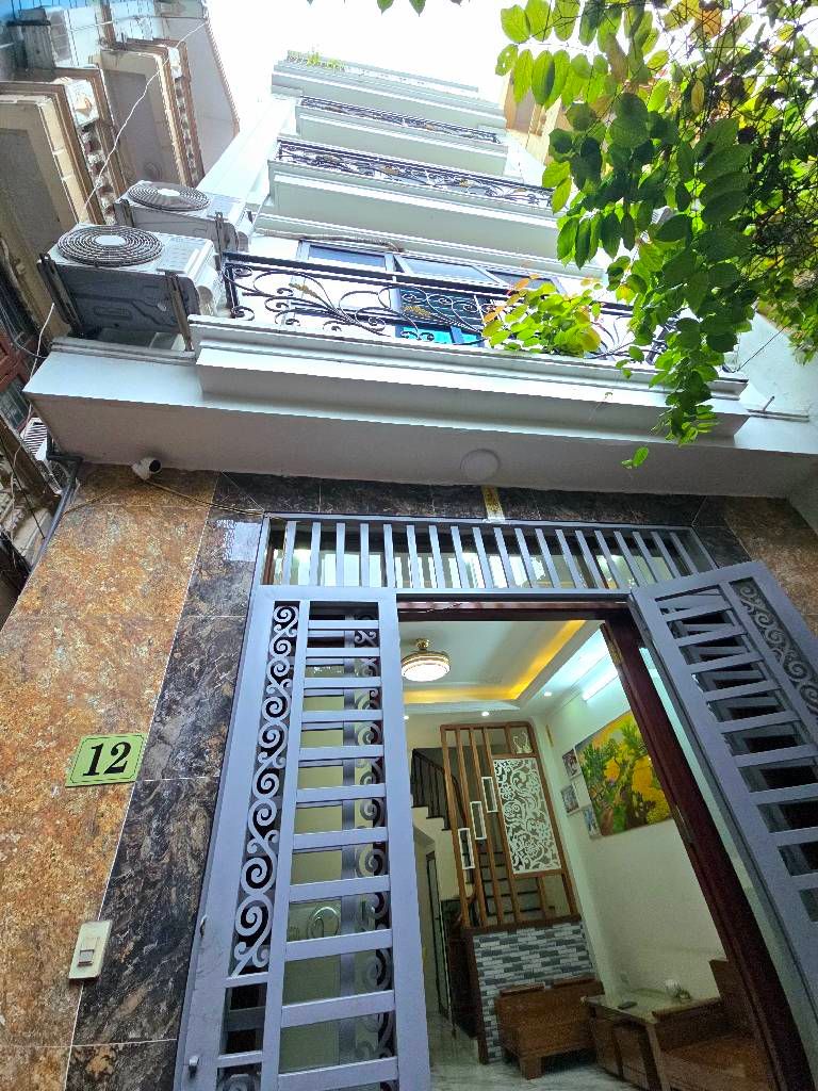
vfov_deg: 106.2
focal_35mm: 13
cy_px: 546
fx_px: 410
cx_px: 409
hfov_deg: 89.9
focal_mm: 2.2
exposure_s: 1/119
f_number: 2.2
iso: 50
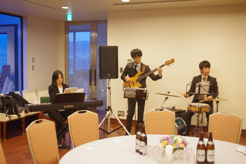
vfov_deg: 29.2
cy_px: 82
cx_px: 123
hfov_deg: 42.8
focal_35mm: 46
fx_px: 314
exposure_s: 1/30
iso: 2000
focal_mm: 30.63
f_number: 4
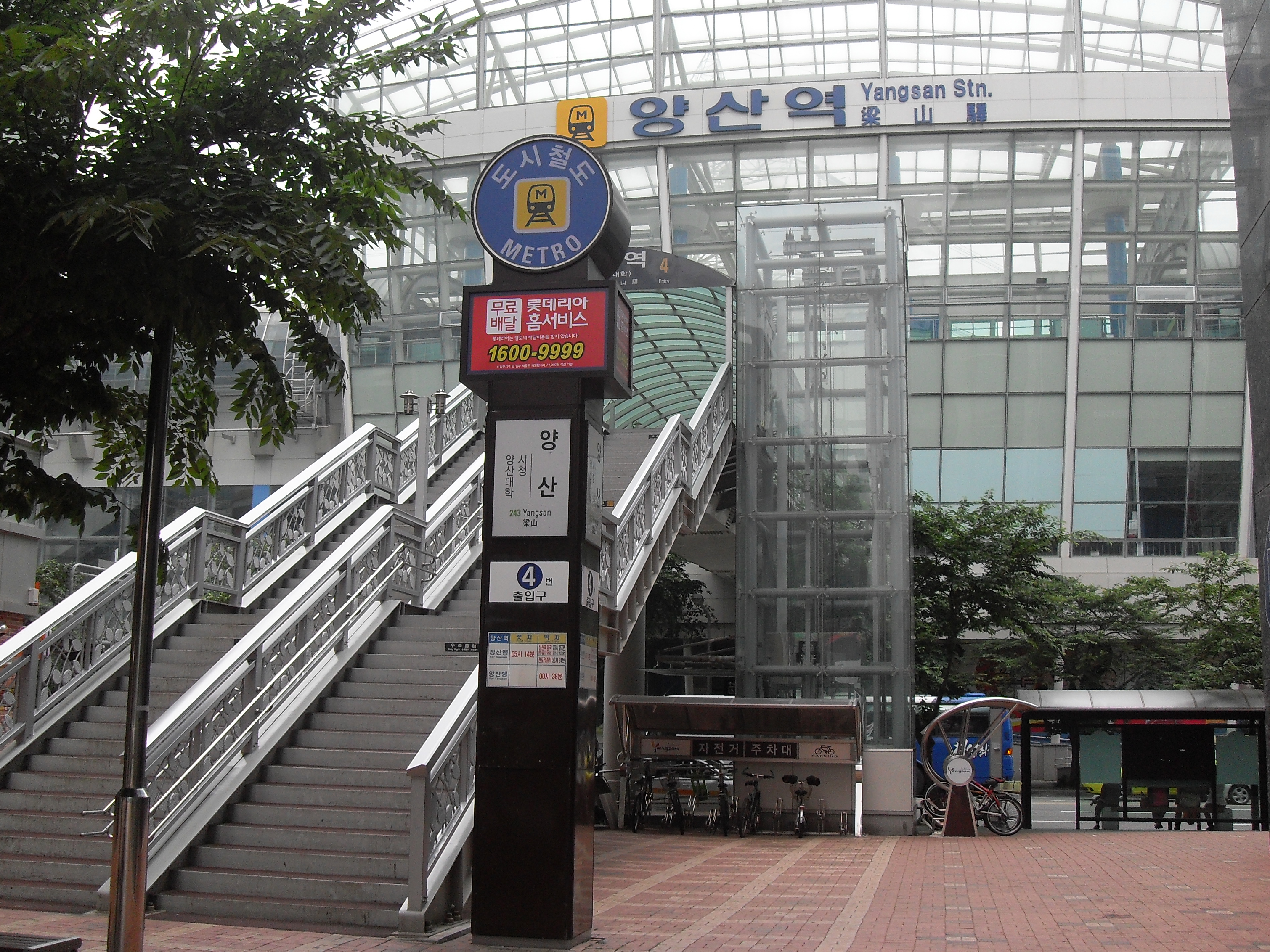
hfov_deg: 46.8
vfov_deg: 35.9
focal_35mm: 40
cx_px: 608
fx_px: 1467
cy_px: 442
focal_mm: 6.3
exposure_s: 1/350
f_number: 2.8
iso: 80
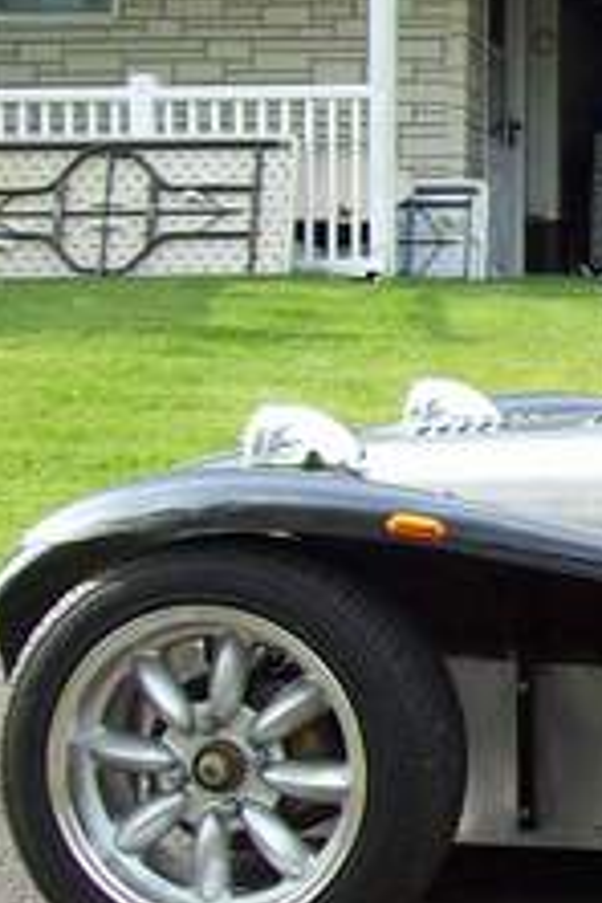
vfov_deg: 18.9
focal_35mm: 108
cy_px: 618
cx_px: 1212
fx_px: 2709
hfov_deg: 11.4
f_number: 2.7
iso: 80
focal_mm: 6
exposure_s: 1/338
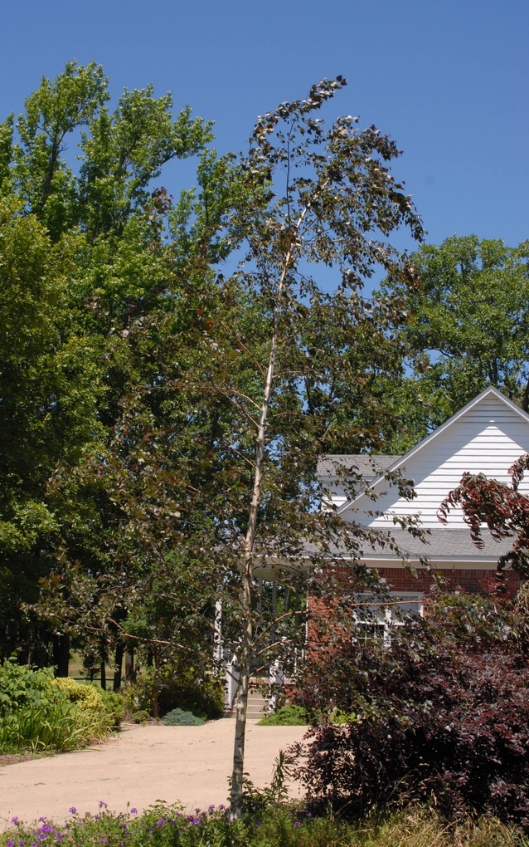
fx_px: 991
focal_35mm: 43
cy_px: 423
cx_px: 246
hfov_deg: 29.9
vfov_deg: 46.2
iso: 400
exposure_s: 1/350
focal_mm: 28
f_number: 10
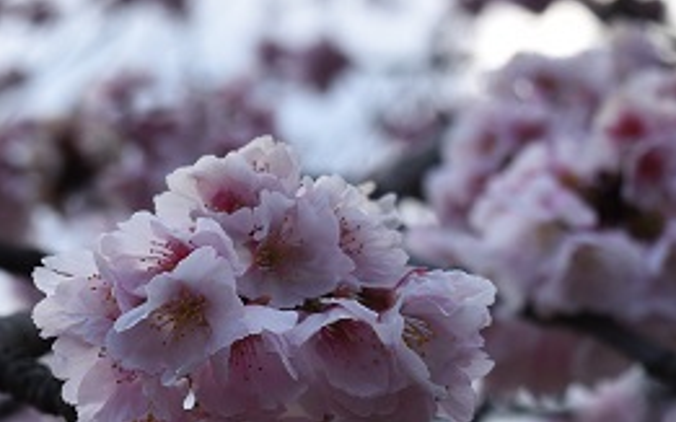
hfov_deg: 13.4
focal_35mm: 156
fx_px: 2873
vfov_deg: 8.4
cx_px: 241
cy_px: 406
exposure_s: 1/250
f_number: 8
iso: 200
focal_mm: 38
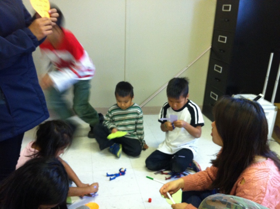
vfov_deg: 40.6
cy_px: 104
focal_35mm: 35
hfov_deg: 52.7
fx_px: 283
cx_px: 140
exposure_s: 1/15
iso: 250
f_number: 2.8
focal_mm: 3.85
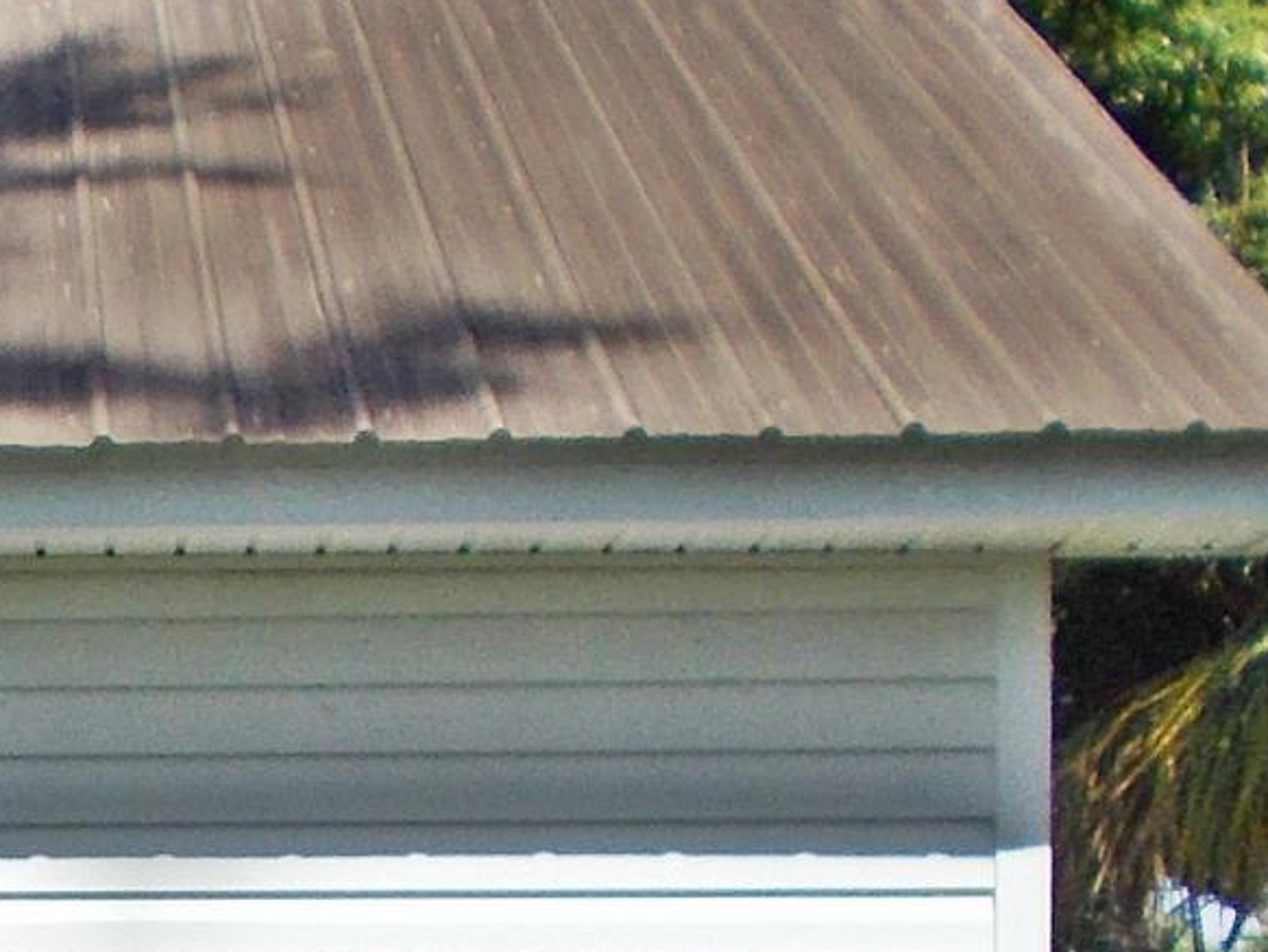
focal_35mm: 134
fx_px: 4911
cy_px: 1135
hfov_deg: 13.4
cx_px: -930
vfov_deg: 10.9
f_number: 8
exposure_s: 1/200
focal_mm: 4.6
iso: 80
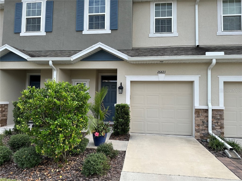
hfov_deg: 71.6
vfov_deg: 56.8
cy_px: 90
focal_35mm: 24
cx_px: 121
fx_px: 168
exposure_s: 1/680
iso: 80
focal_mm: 6.86
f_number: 1.78
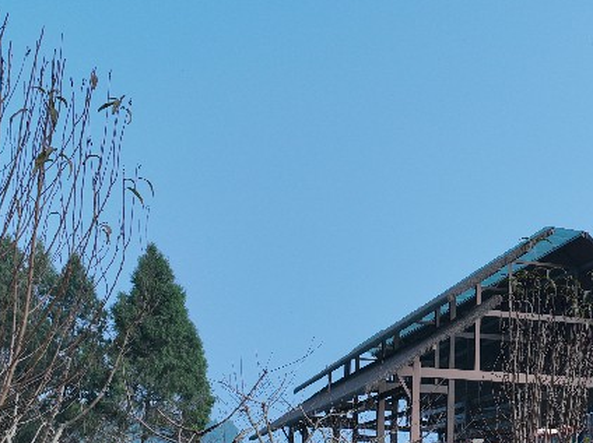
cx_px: 505
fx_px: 992
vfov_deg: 24.5
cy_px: 392
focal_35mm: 58
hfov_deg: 32.0
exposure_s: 1/1600
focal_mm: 12.29
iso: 150
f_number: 2.8
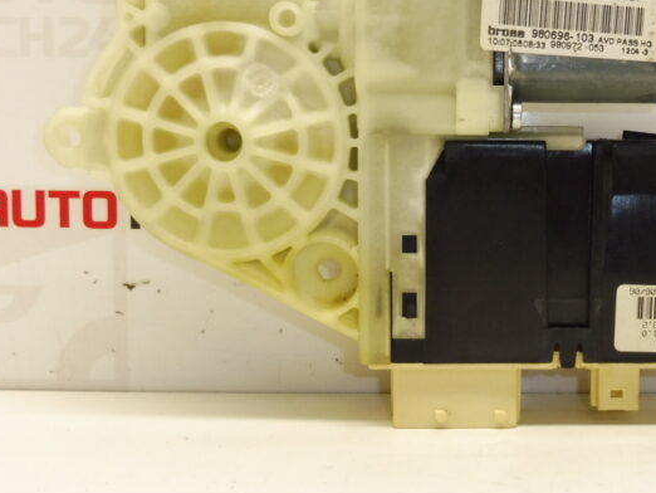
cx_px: 467
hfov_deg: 38.2
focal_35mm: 49
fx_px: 929
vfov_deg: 29.7
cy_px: 210
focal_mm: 4.4
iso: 200
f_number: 3.5
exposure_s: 1/60
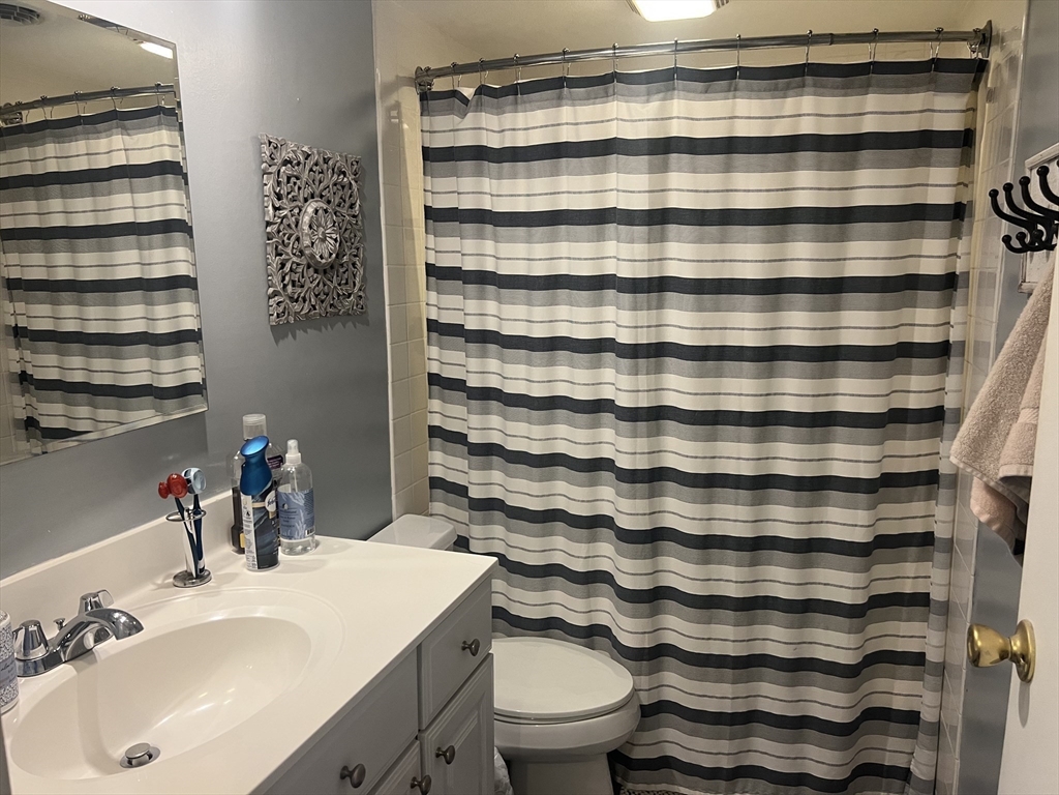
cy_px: 398
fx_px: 795
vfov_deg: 53.1
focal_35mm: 26
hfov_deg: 67.3
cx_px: 530
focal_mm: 5.7
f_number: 1.5
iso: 160
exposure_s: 1/60
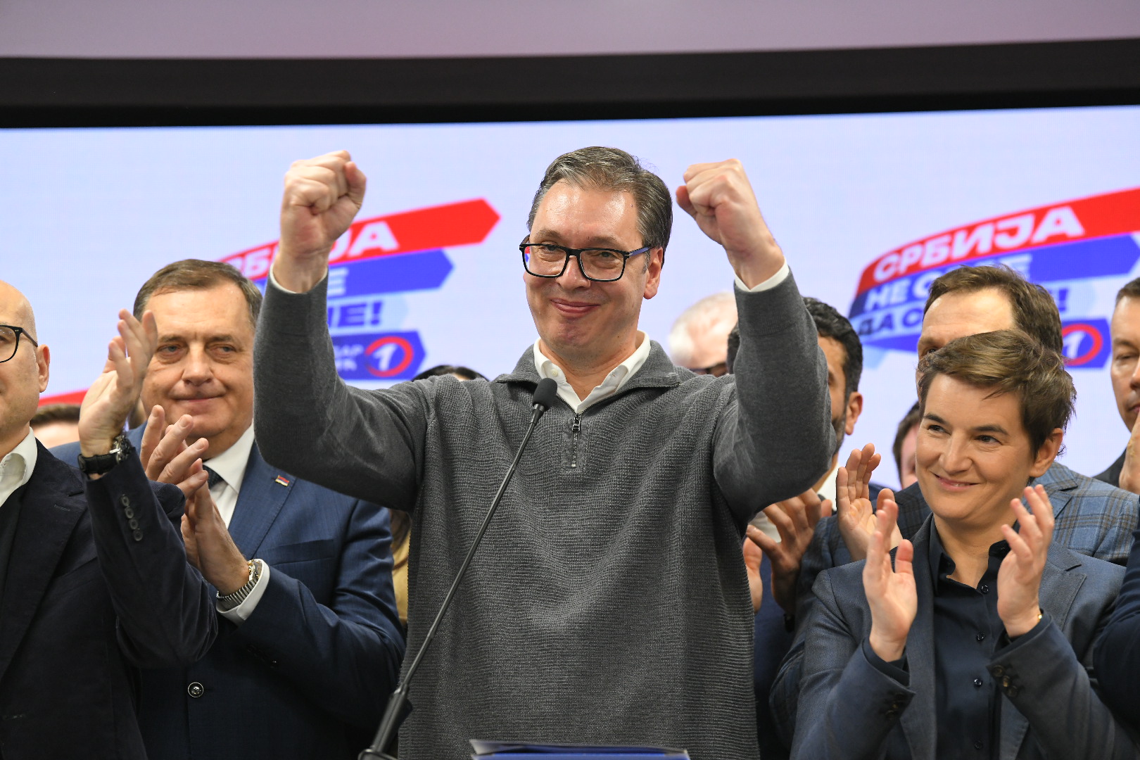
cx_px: 570
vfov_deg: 10.2
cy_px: 380
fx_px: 4275
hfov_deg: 15.2
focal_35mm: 135
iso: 3200
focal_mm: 135
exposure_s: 1/320
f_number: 4
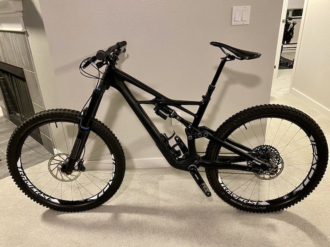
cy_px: 124
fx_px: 248
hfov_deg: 67.3
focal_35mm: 26
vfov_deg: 53.1
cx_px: 165
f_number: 1.8
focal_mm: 4.25
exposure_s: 1/40
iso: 500
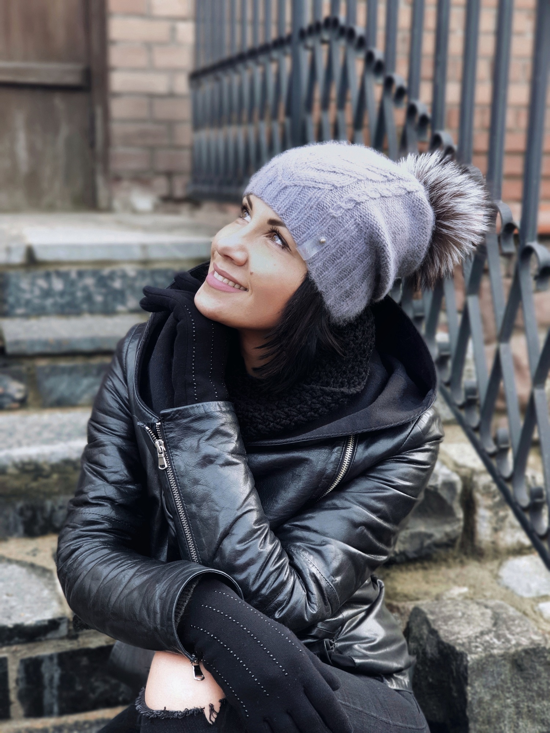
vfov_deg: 36.8
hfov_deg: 28.0
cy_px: 366
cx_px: 275
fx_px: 1102
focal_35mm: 52
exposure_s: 1/30
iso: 32
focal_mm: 6
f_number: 2.4
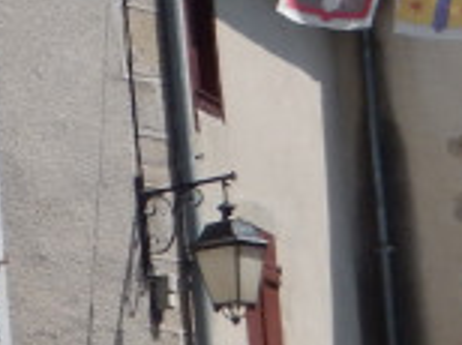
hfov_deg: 4.9
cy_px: 129
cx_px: -909
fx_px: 5144
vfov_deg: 3.8
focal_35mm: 386
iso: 125
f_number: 4.6
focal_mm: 10.4
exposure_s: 1/1000
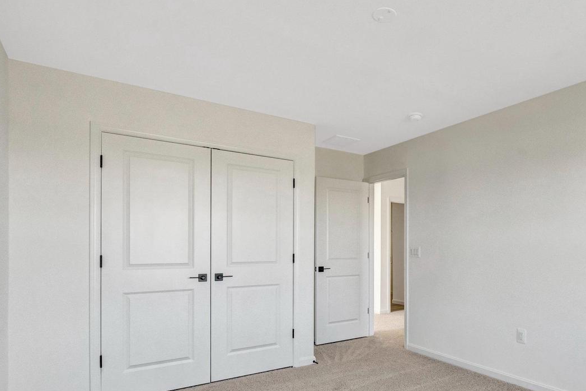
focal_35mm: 22
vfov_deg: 56.1
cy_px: 258
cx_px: 381
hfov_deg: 76.6
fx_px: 358
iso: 1250
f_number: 8
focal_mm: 16
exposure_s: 1/160
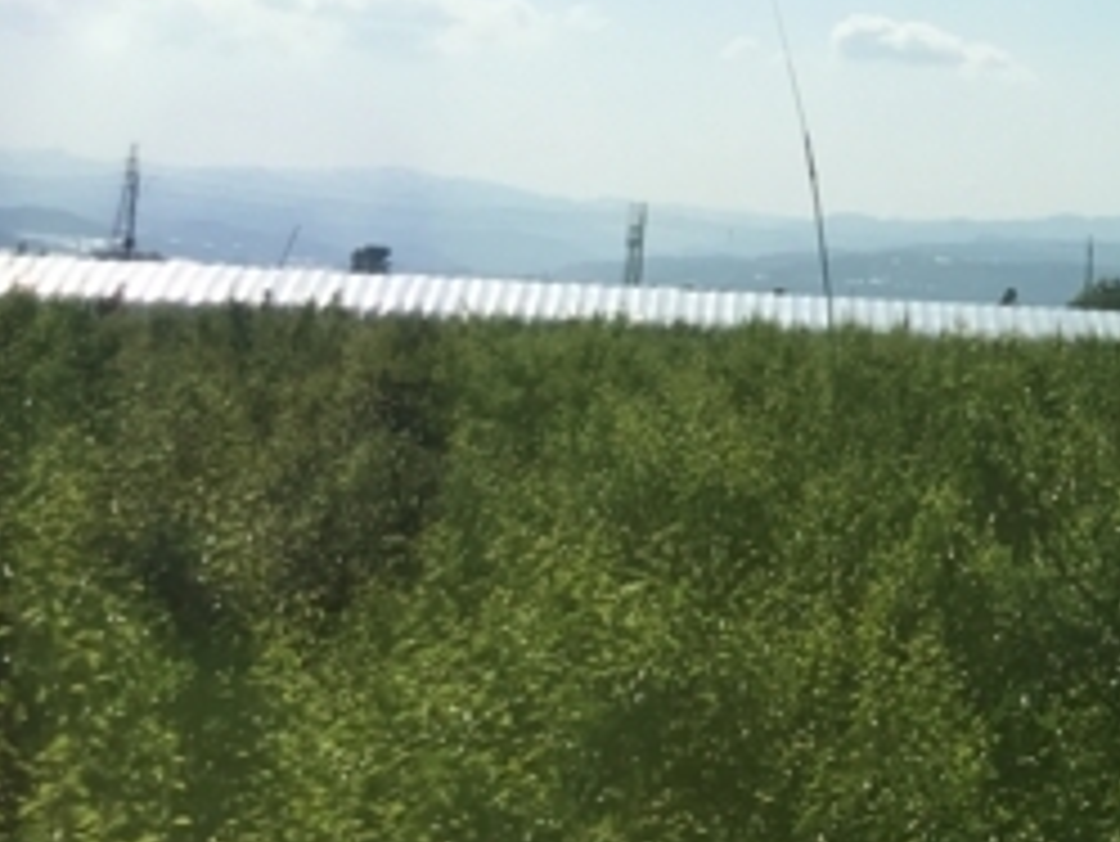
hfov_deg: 18.2
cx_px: 1795
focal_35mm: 93
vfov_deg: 15.5
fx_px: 3010
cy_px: -72
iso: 25
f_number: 2.2
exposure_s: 1/3846
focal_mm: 4.15
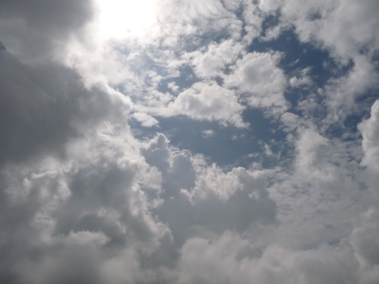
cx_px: 190
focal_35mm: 28
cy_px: 142
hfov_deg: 63.4
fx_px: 307
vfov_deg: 49.7
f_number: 8
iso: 100
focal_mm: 4.7
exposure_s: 1/2000
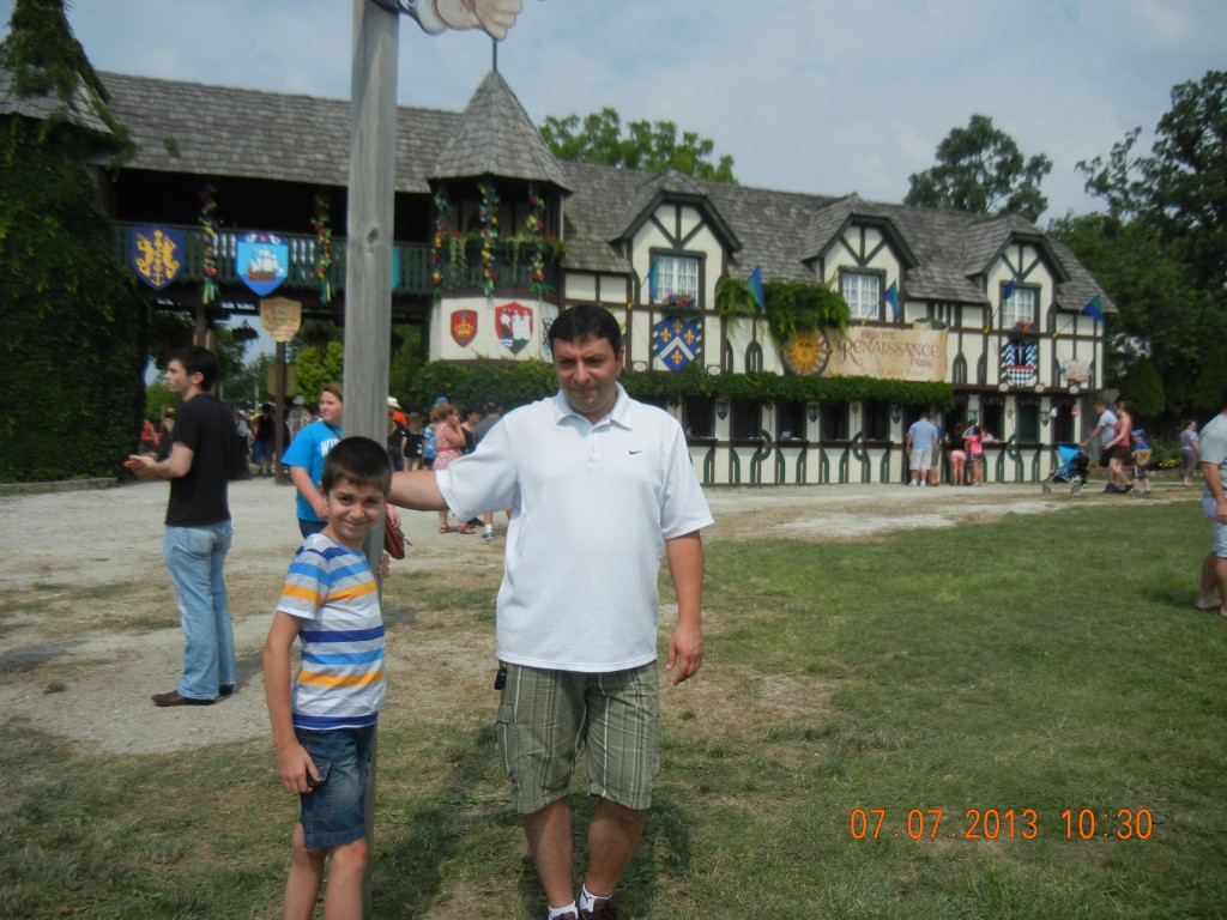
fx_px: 1063
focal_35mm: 30
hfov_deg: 60.0
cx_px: 614
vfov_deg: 46.8
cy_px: 460
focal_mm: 5.4
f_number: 7
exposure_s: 1/698
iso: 160
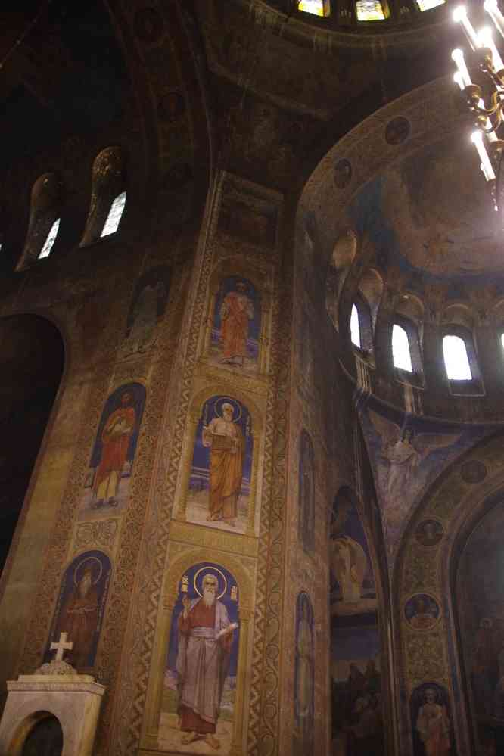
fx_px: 567
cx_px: 252
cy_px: 378
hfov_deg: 47.9
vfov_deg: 67.4
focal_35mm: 27
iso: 3200
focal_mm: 18
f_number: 3.5
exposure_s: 1/4
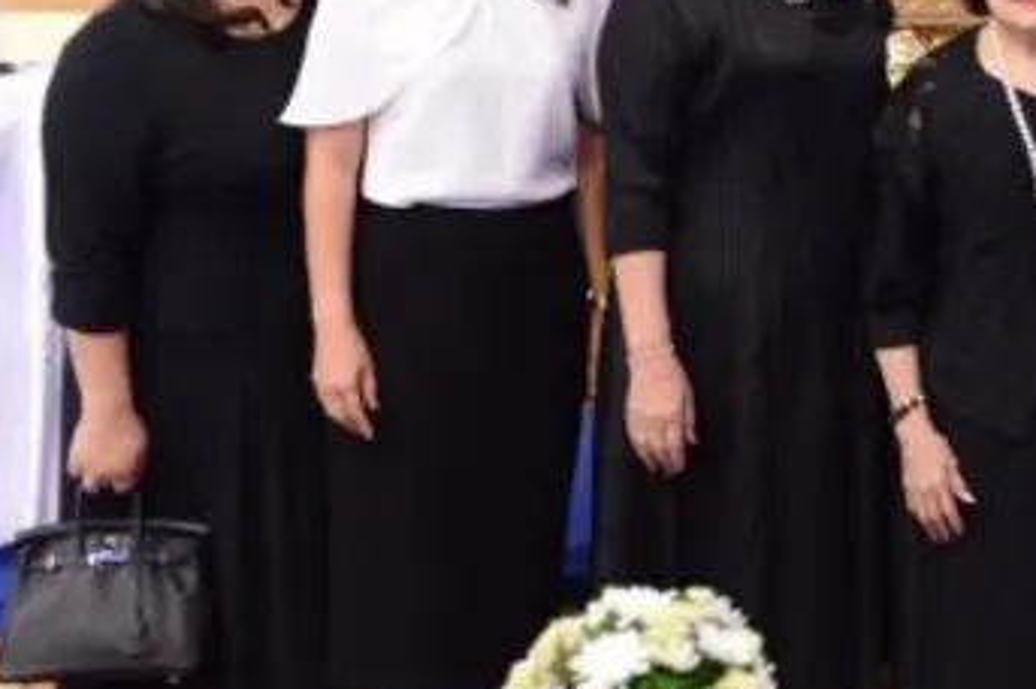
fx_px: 1897
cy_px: 94
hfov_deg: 28.5
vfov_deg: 20.2
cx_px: 1051
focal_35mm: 66
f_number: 4
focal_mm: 29
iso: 3200
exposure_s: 1/80
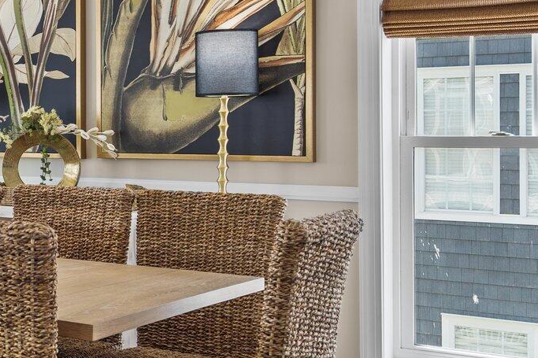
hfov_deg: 27.1
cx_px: -149
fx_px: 941
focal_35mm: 63
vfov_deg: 21.5
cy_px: 144
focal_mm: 21
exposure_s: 1/40
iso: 320
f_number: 4
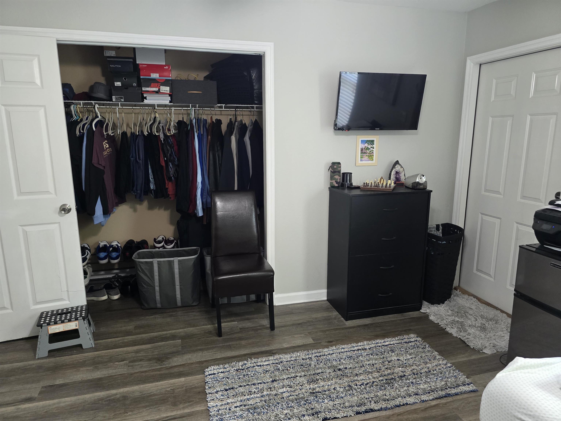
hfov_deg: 73.9
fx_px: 373
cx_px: 280
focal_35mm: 23
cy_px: 210
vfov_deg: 58.9
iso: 800
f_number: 1.7
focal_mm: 6.3
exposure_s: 1/60
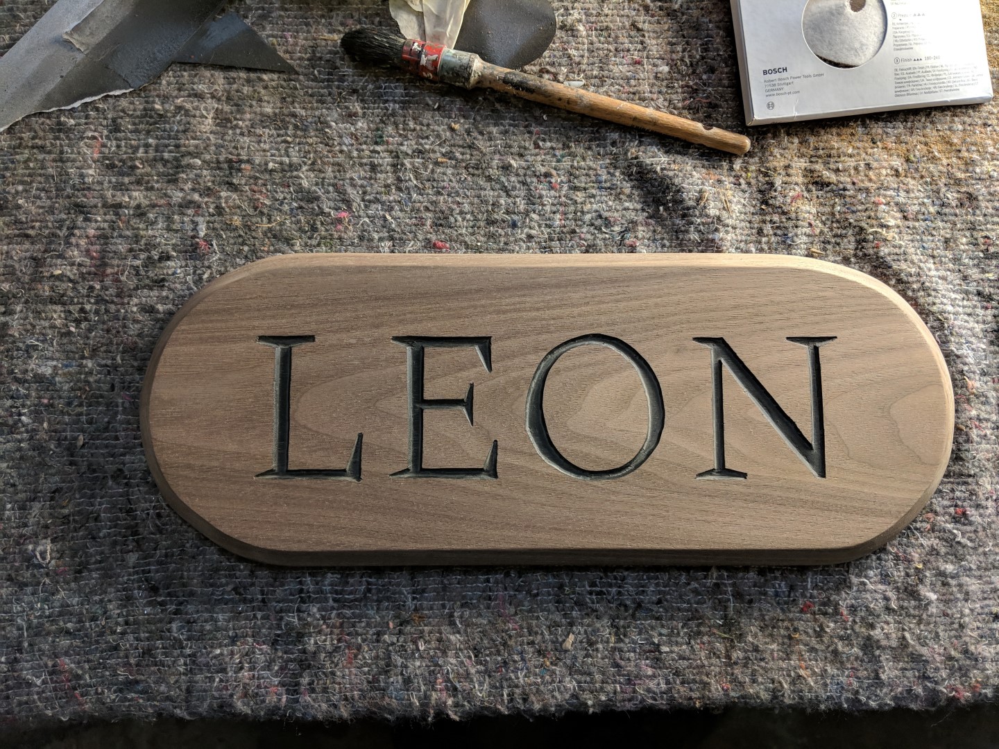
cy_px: 374
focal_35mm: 27
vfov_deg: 51.4
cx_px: 500
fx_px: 779
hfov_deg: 65.3
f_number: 1.8
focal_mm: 4.44
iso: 68
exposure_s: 1/234
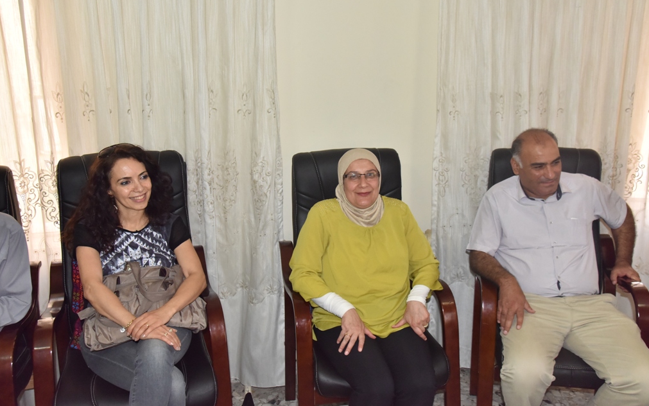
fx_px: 566
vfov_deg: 39.4
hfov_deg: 59.6
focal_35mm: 32
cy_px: 202
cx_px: 322
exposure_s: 1/160
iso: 2500
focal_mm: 31
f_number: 6.3
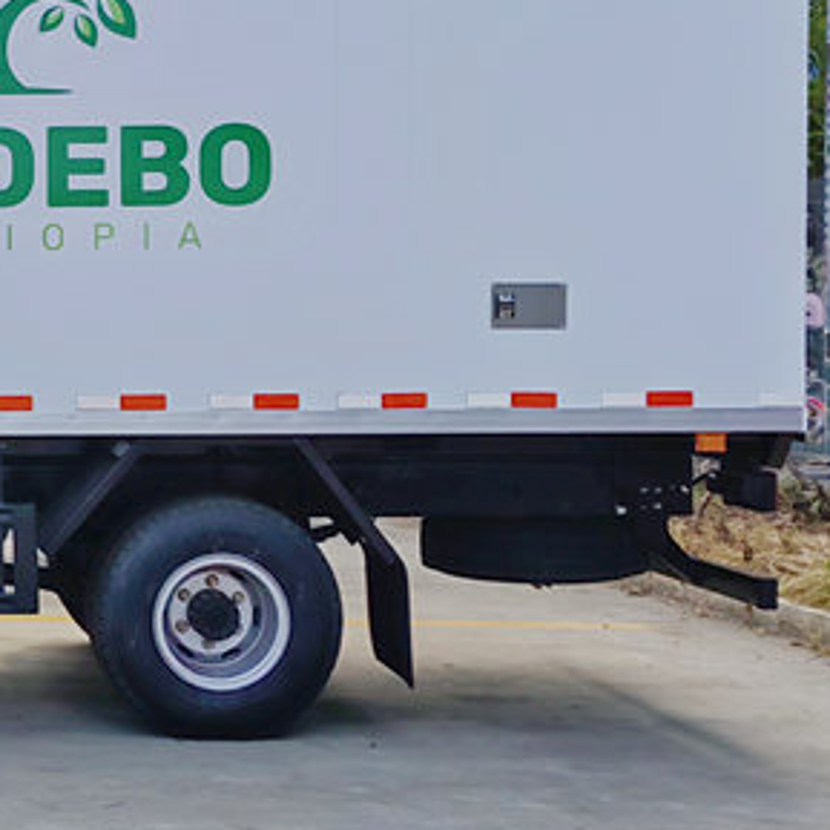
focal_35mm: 66
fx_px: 1790
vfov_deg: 26.0
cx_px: -213
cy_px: 307
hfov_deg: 23.4
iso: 50
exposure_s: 1/4926
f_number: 1.9
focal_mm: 5.52
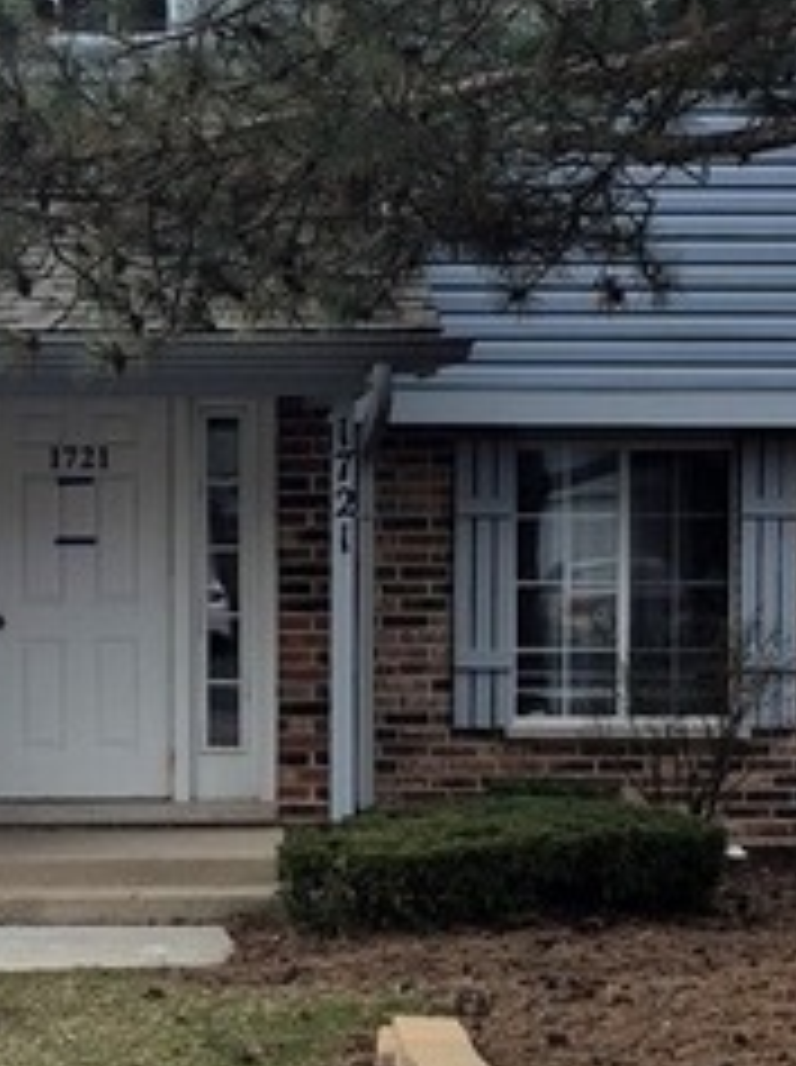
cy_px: 738
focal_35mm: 105
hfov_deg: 13.9
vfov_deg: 18.7
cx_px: 108
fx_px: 3228
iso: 25
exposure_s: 1/1072
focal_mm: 5.4
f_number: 1.8
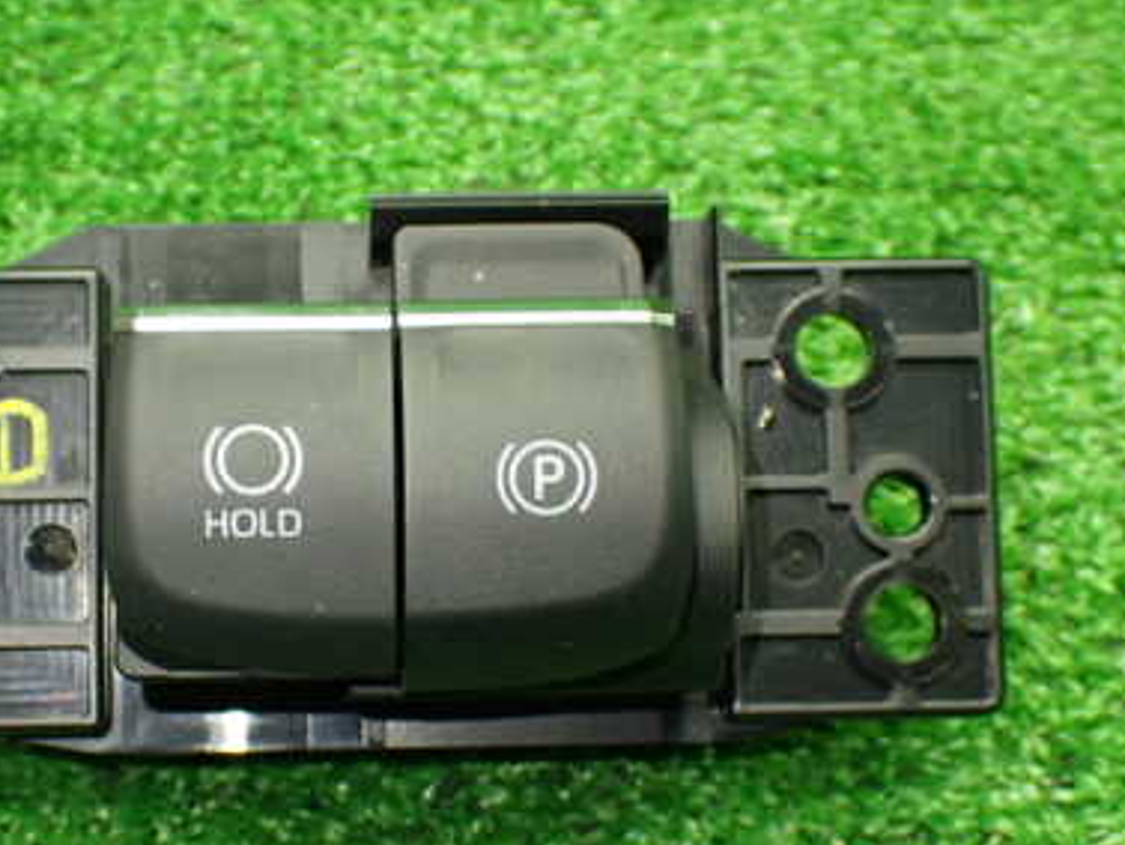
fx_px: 2276
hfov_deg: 27.6
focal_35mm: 70
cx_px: 394
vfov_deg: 21.0
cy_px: 478
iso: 800
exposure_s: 1/60
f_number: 2.9
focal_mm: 7.84
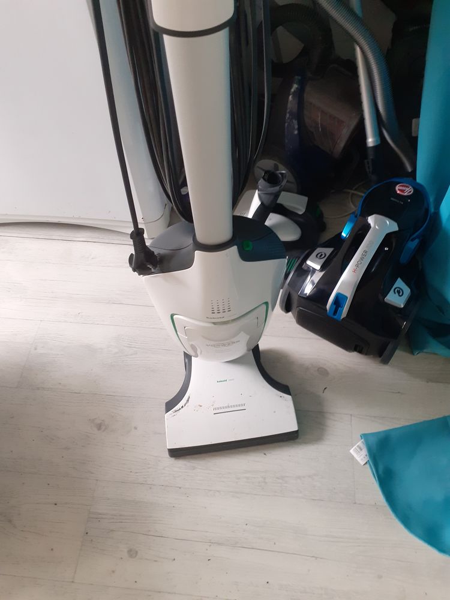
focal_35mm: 27
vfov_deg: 65.3
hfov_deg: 51.4
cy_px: 300
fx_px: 468
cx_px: 225
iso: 200
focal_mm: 3.6
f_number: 1.9
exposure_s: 1/25
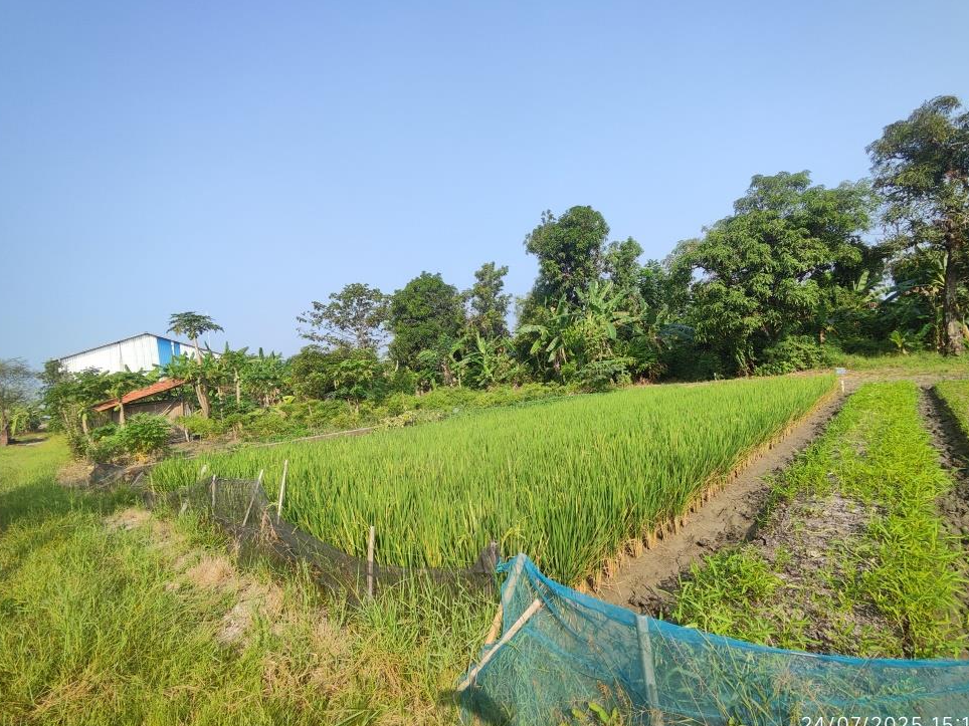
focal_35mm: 17
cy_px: 380
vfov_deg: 74.7
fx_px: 476
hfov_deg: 91.0
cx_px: 501
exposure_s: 1/469
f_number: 2.4
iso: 50
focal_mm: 2.13
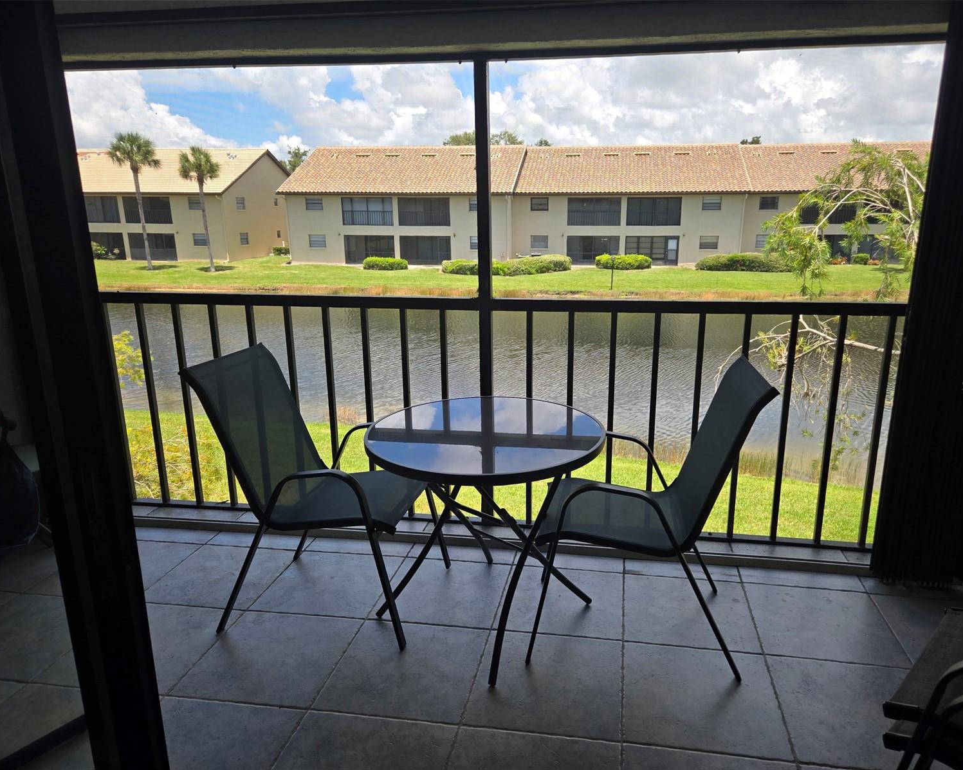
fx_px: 684
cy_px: 385
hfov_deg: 70.2
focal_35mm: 24
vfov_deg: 58.8
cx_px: 508
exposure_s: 1/634
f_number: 1.8
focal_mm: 5.4
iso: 25
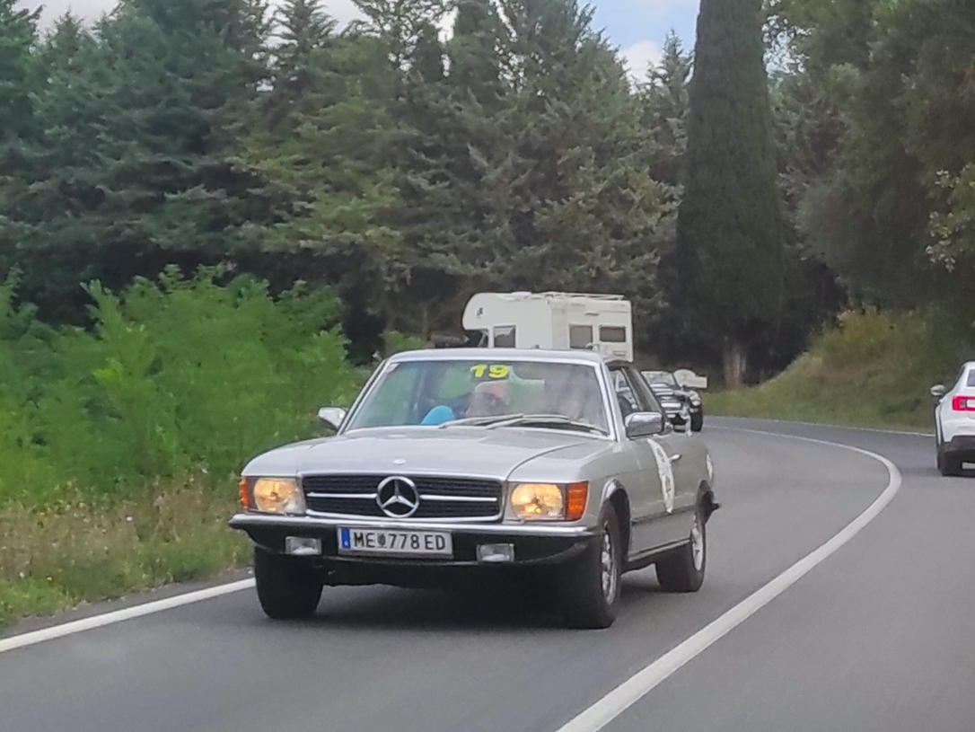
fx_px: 704
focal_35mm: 25
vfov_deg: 54.9
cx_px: 488
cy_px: 366
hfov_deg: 69.4
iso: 100
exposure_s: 1/1863
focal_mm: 5.43
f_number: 1.89
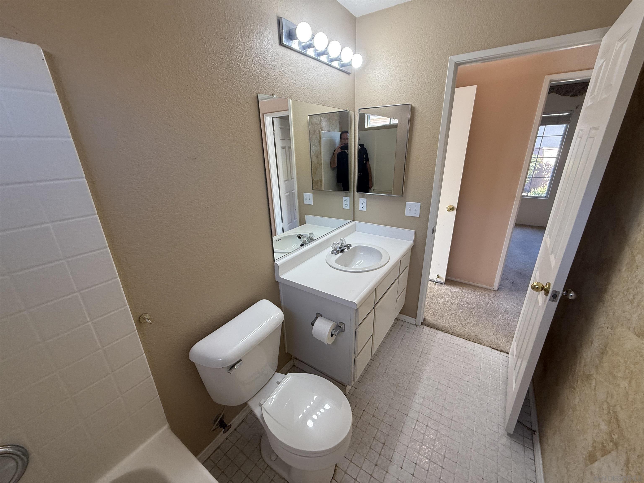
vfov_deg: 85.7
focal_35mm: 14
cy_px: 242
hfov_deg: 102.1
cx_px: 322
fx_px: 260
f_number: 2.2
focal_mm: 2.22
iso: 100
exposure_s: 1/99
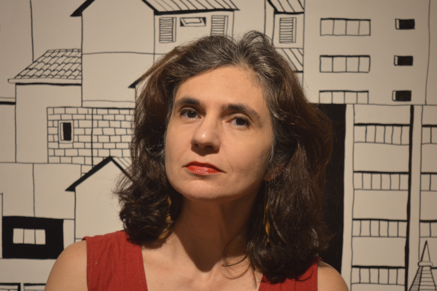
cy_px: 146
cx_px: 218
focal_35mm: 82
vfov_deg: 16.5
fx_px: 1001
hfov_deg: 24.6
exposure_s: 1/60
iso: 1000
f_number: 5.6
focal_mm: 55
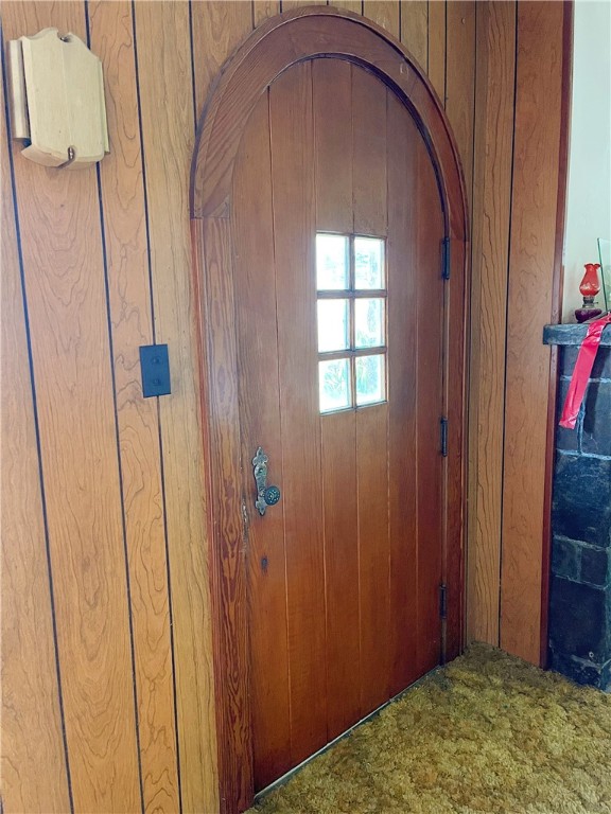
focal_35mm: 25
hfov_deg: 54.9
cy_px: 407
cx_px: 306
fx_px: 588
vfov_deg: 69.4
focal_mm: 5.1
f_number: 1.6
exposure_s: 1/52
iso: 500
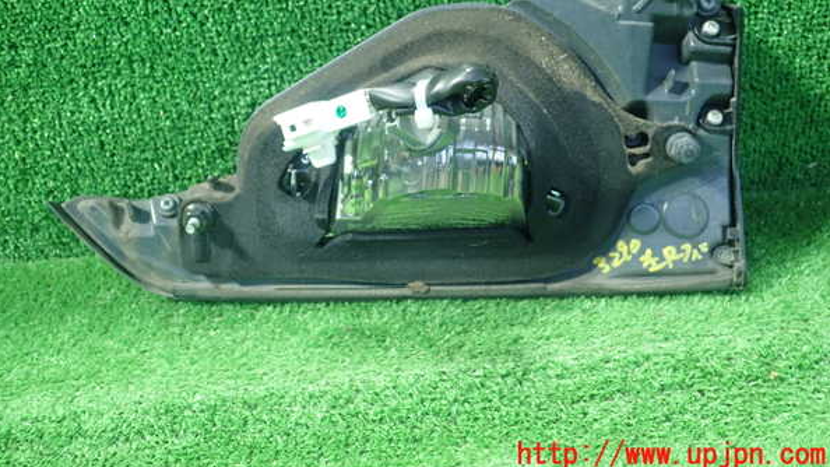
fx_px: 726
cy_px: 158
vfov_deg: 35.3
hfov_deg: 59.5
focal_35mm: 33
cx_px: 414
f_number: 2.3
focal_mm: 5.5
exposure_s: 1/80
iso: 800
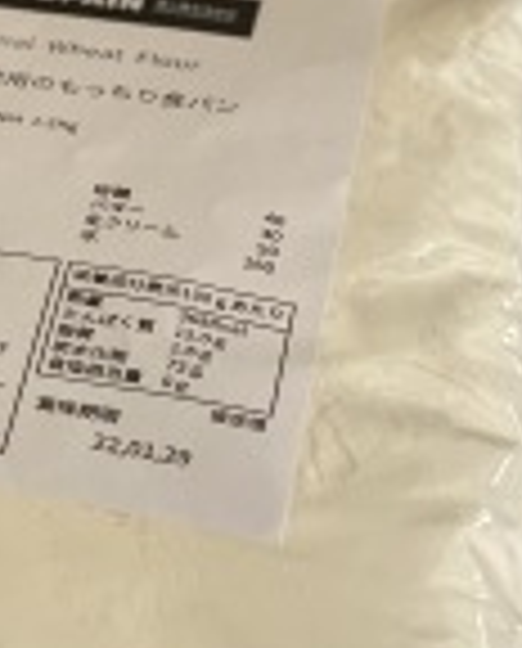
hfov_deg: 9.7
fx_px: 3038
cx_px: -83
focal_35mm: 158
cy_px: 72
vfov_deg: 12.1
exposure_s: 1/355
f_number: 2
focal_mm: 6
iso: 20
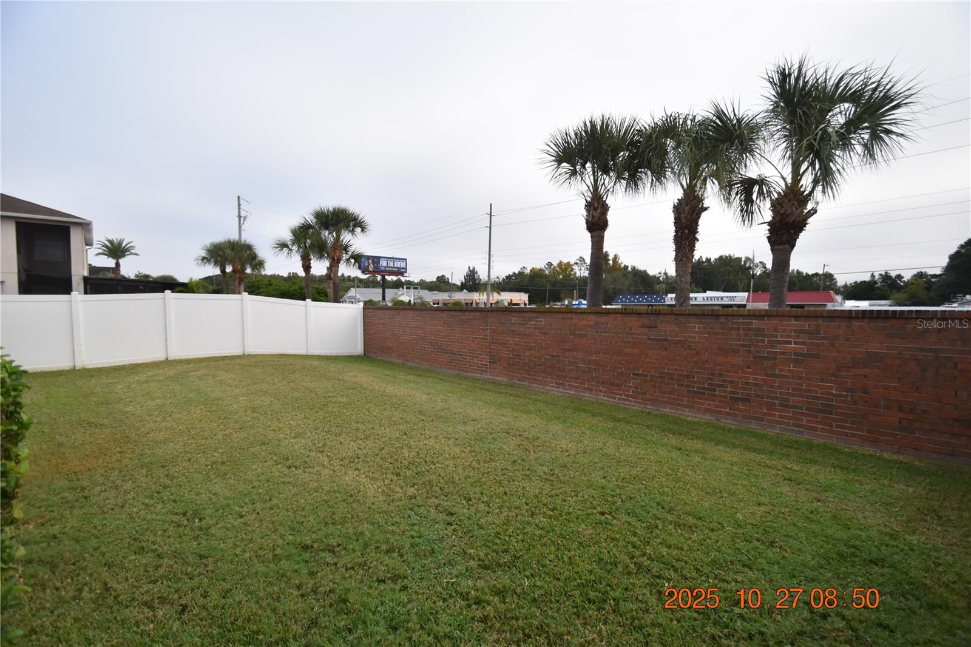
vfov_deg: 77.3
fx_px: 404
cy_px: 324
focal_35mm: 15
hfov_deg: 100.4
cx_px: 486
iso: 800
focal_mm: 10
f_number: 3.5
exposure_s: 1/2000
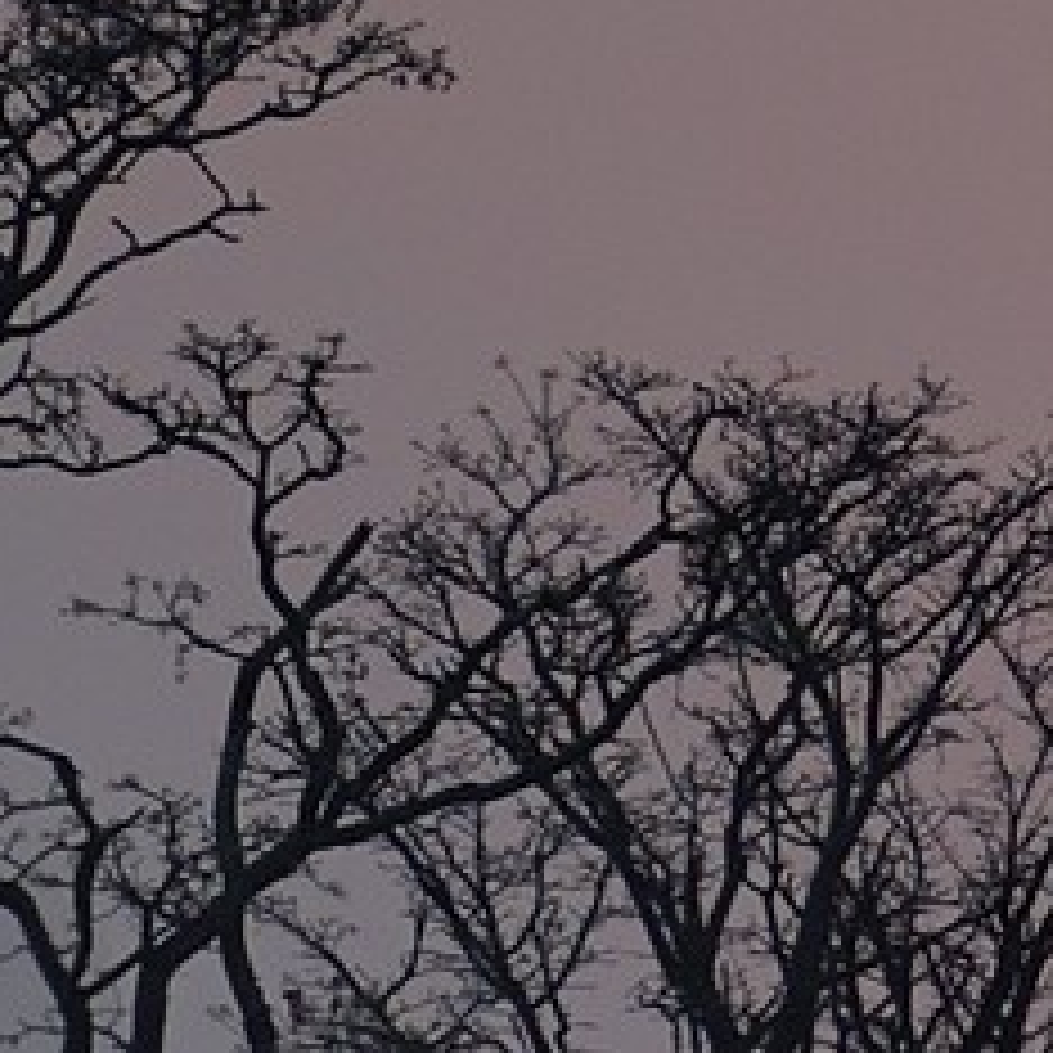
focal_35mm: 1627
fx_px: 55994
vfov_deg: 1.1
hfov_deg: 1.1
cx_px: 3213
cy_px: 585
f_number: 5
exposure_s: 1/500
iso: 640
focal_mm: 280
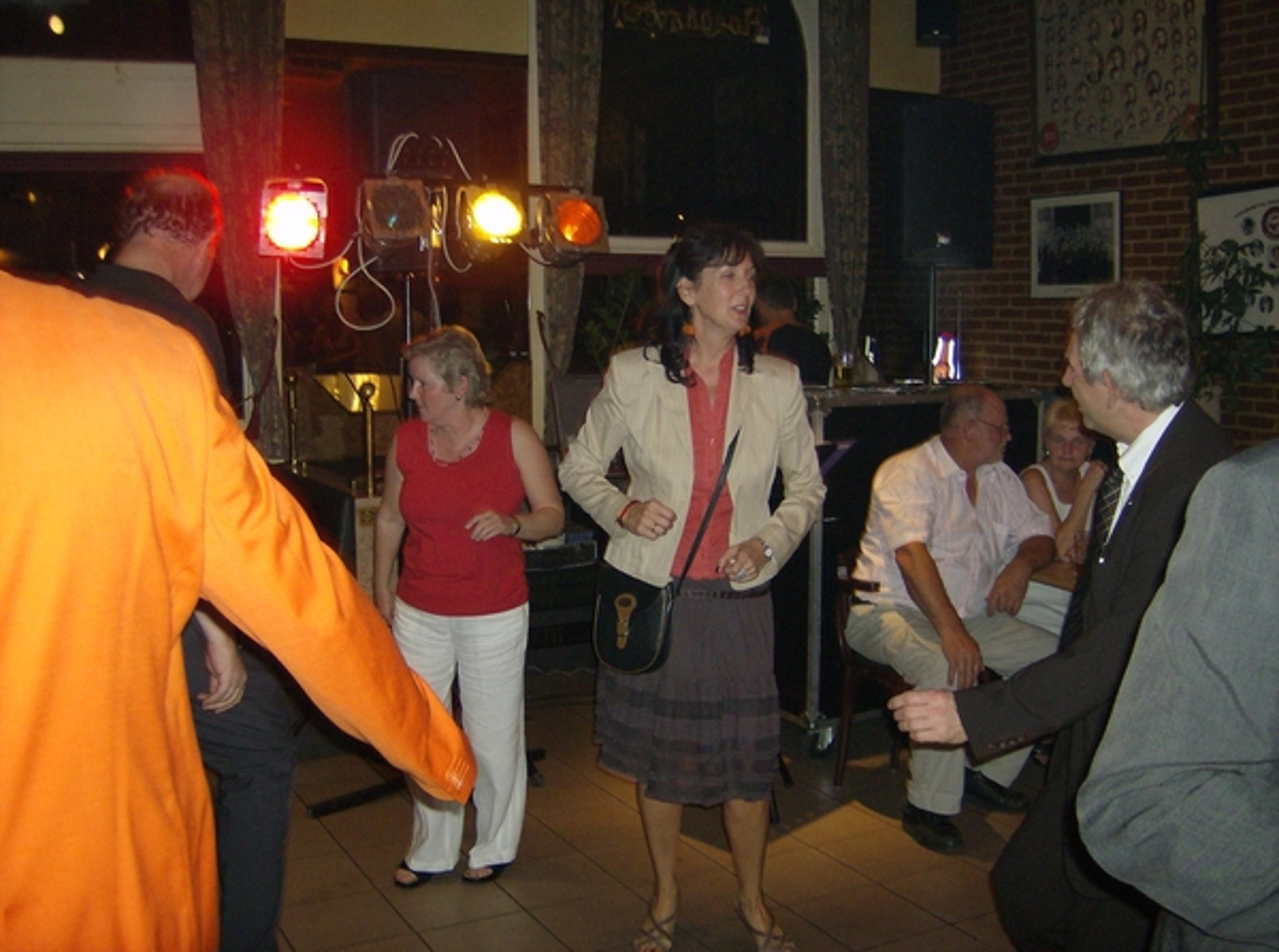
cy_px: 476
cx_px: 640
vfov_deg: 39.5
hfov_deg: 51.5
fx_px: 1327
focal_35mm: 36
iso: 200
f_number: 2.8
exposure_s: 1/60
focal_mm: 6
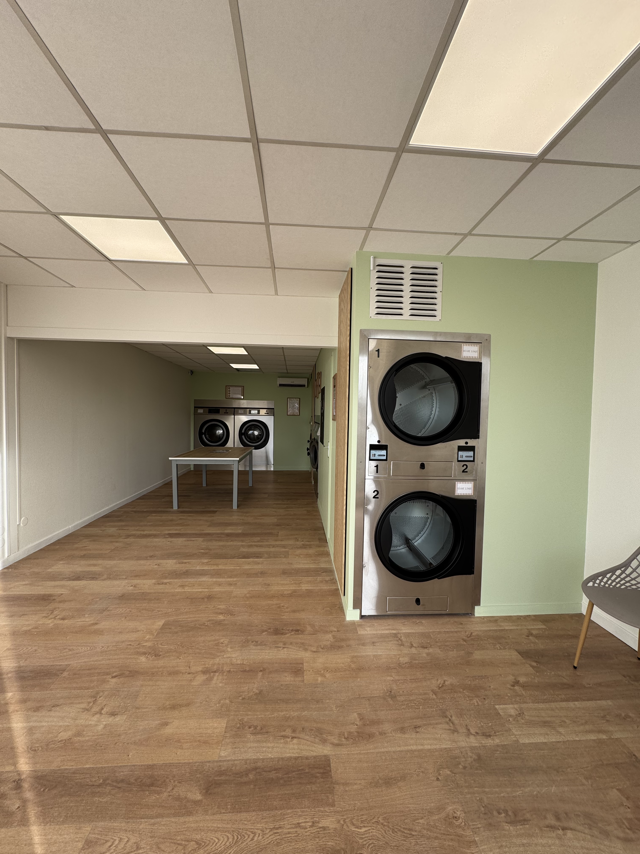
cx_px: 320
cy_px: 427
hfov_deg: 85.7
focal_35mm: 14
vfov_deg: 102.1
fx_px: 345
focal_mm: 2.22
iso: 40
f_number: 2.2
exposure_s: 1/238
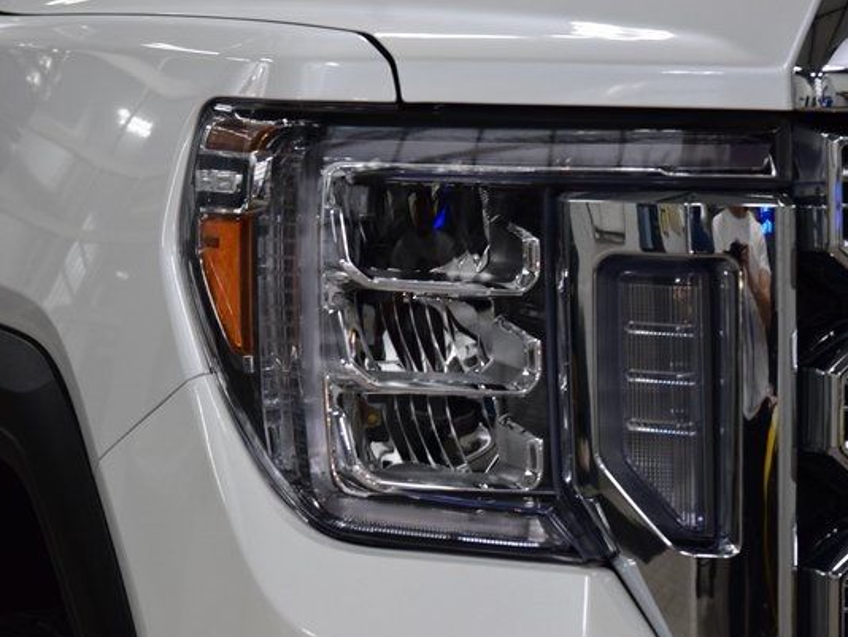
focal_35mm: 121
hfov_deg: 16.3
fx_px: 2966
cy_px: 312
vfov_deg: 12.3
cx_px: 495
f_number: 7.1
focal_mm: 70
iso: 1600
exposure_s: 1/125
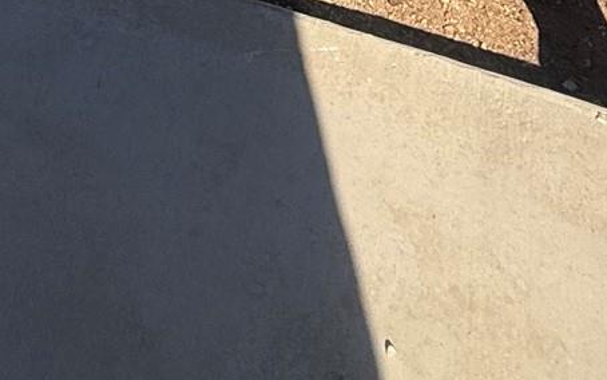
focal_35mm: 67
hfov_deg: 29.3
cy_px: -602
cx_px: 53
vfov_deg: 13.0
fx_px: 1109
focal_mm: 2.22
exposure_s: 1/2841
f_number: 2.2
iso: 50
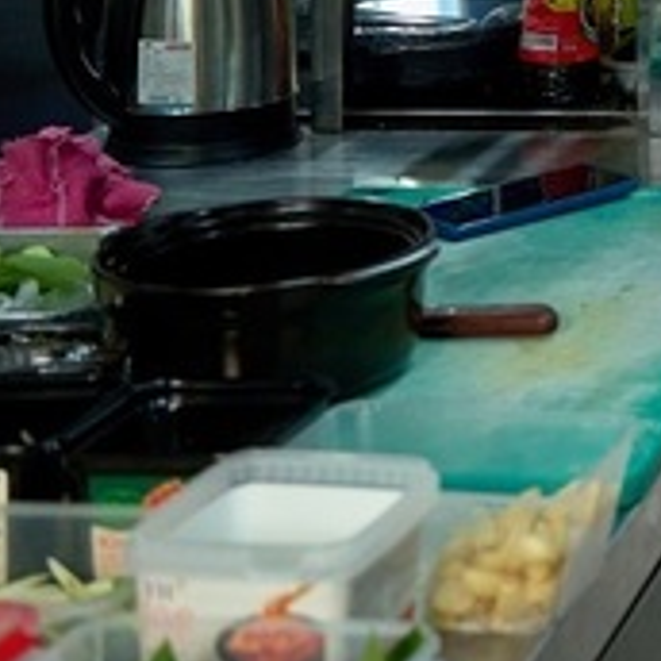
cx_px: 1376
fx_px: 2096
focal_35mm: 97
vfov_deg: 16.4
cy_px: -309
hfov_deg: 14.5
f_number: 2.8
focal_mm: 24
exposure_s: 1/125
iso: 1000
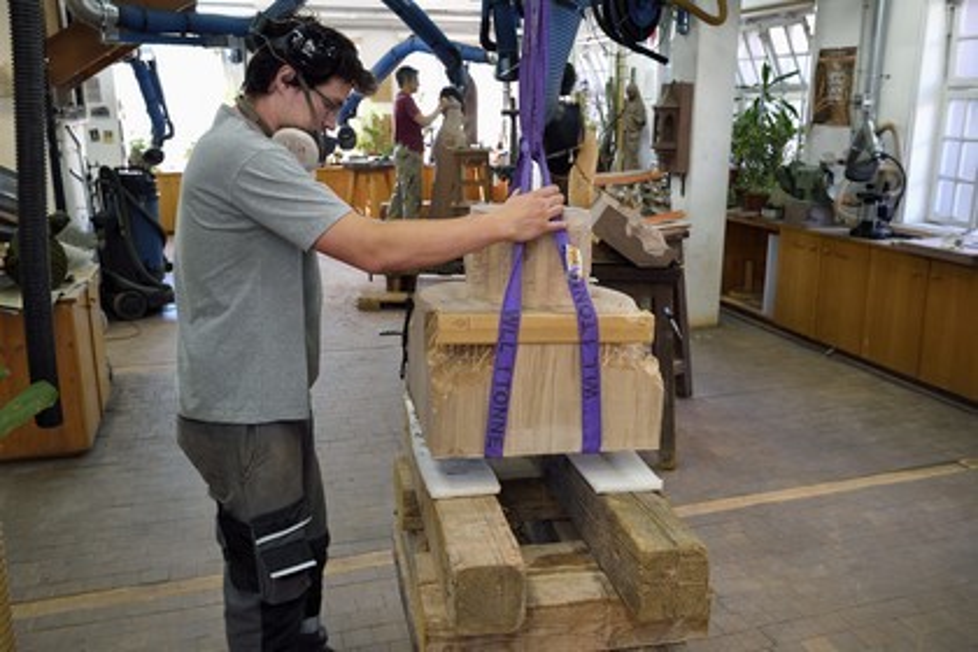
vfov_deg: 41.1
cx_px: 489
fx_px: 869
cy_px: 326
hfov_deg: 58.7
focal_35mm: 32
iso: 800
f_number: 5.6
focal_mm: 32
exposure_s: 1/100
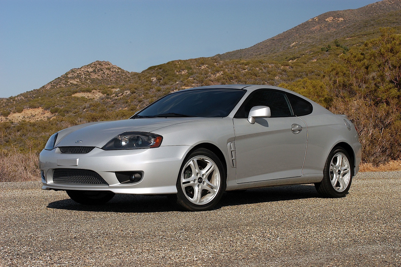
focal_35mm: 78
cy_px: 134
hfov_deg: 26.0
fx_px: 868
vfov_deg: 17.5
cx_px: 200
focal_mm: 52
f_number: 13
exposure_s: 1/125
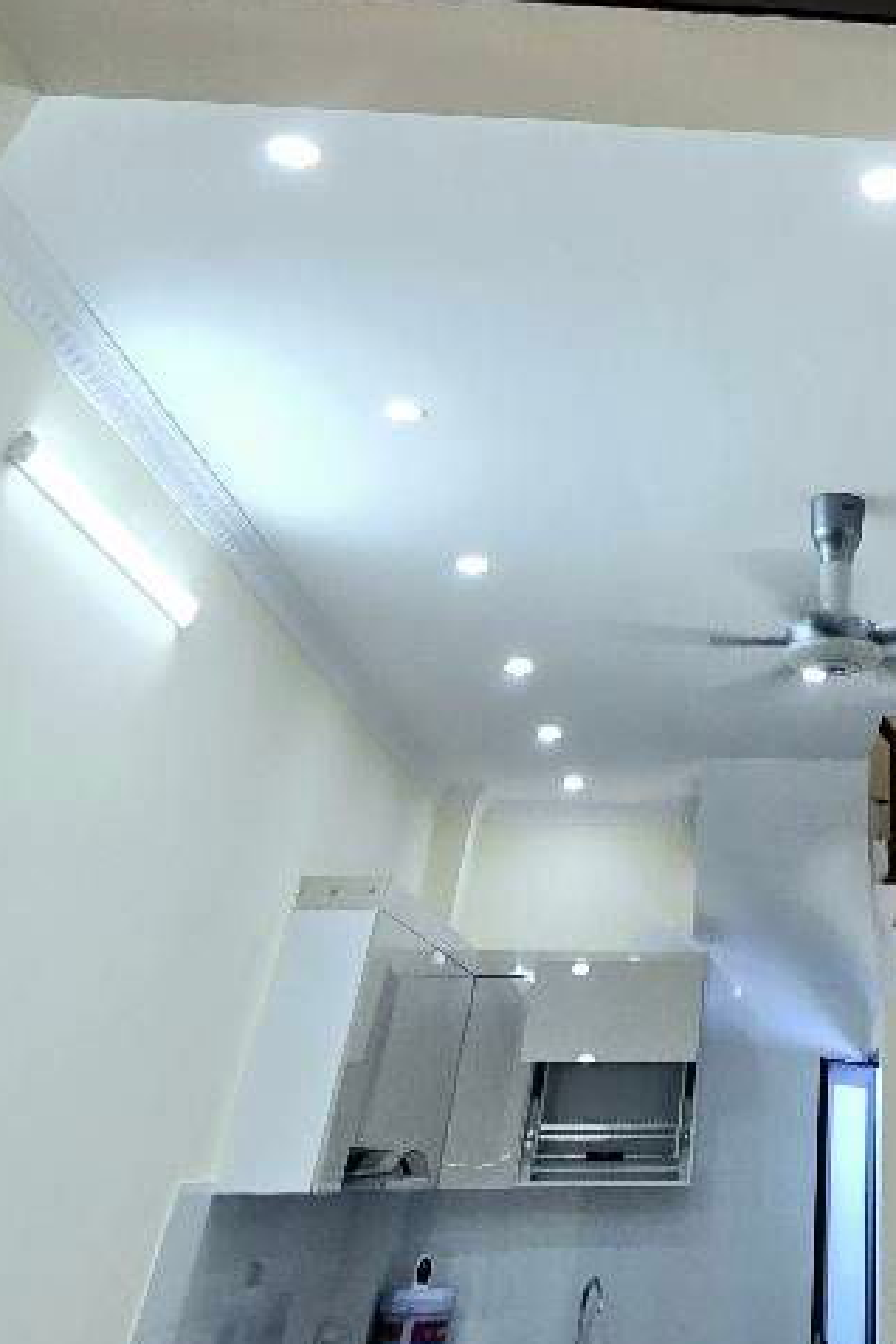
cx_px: 888
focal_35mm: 29
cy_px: -56
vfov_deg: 49.3
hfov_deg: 39.8
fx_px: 1083
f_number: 2.2
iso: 50
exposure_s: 1/50
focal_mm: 2.2
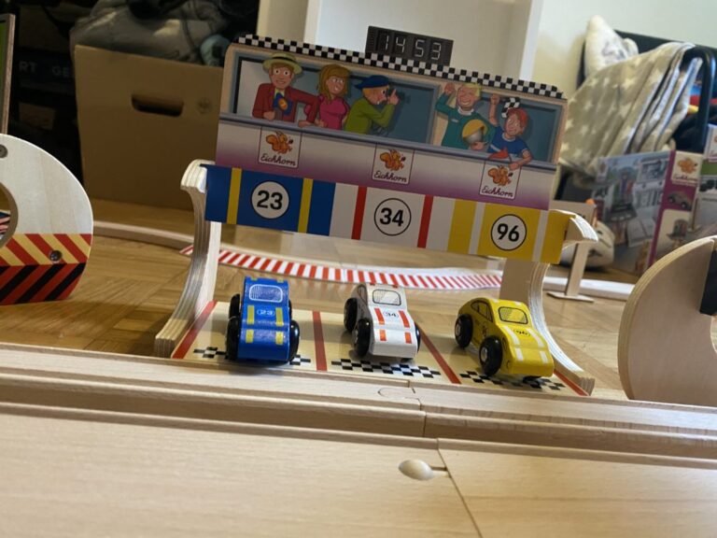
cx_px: 358
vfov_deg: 53.1
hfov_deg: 67.3
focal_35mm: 26
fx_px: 539
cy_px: 269
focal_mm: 4.25
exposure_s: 1/25
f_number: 1.8
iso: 500
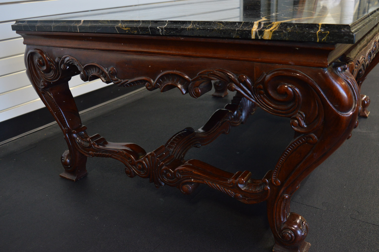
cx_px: 190
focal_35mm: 33
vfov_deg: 39.9
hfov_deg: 57.3
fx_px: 347
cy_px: 126
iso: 800
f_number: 5.6
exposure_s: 1/60
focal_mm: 22
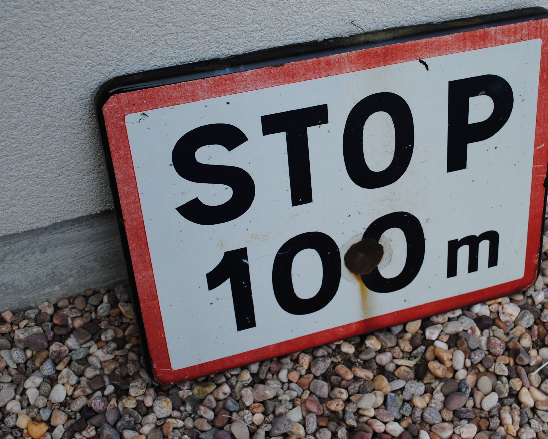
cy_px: 199
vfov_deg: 25.4
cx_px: 331
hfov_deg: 31.4
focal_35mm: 60
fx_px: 973
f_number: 6.3
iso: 100
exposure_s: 1/160
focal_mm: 32
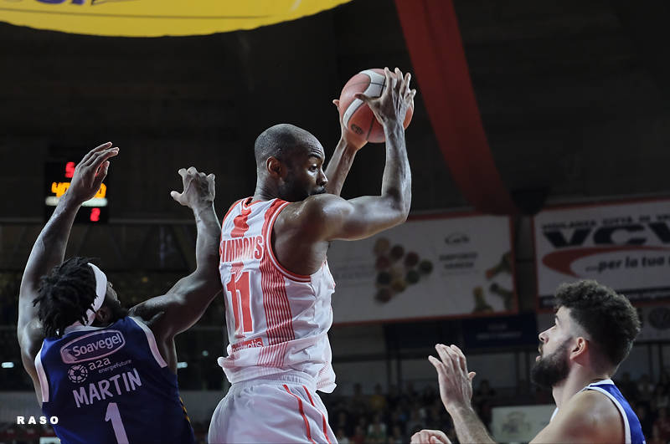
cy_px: 222
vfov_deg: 16.2
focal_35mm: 84
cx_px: 335
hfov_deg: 24.2
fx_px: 1561
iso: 5000
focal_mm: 56.3
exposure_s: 1/800
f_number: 2.8
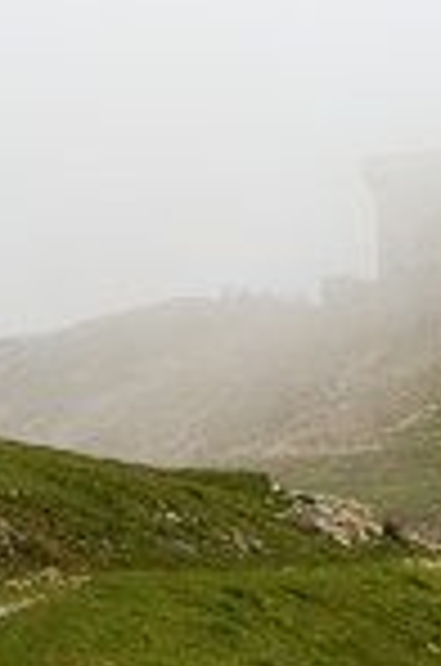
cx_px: 324
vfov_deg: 10.4
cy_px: 441
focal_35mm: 199
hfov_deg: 6.9
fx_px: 3674
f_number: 10
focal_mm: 70
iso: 200
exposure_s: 1/250
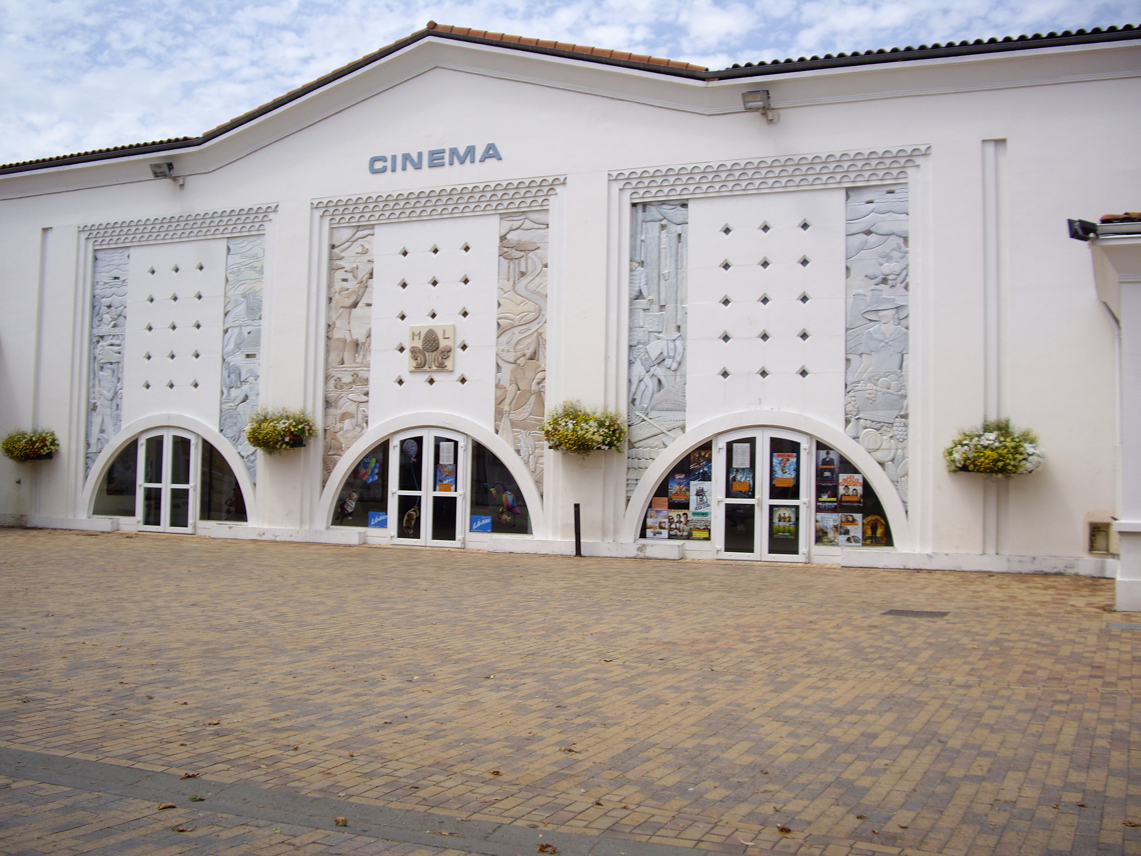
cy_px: 428
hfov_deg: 49.0
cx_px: 570
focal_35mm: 38
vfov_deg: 37.7
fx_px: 1253
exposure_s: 1/160
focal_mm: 7.9
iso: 64
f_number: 8
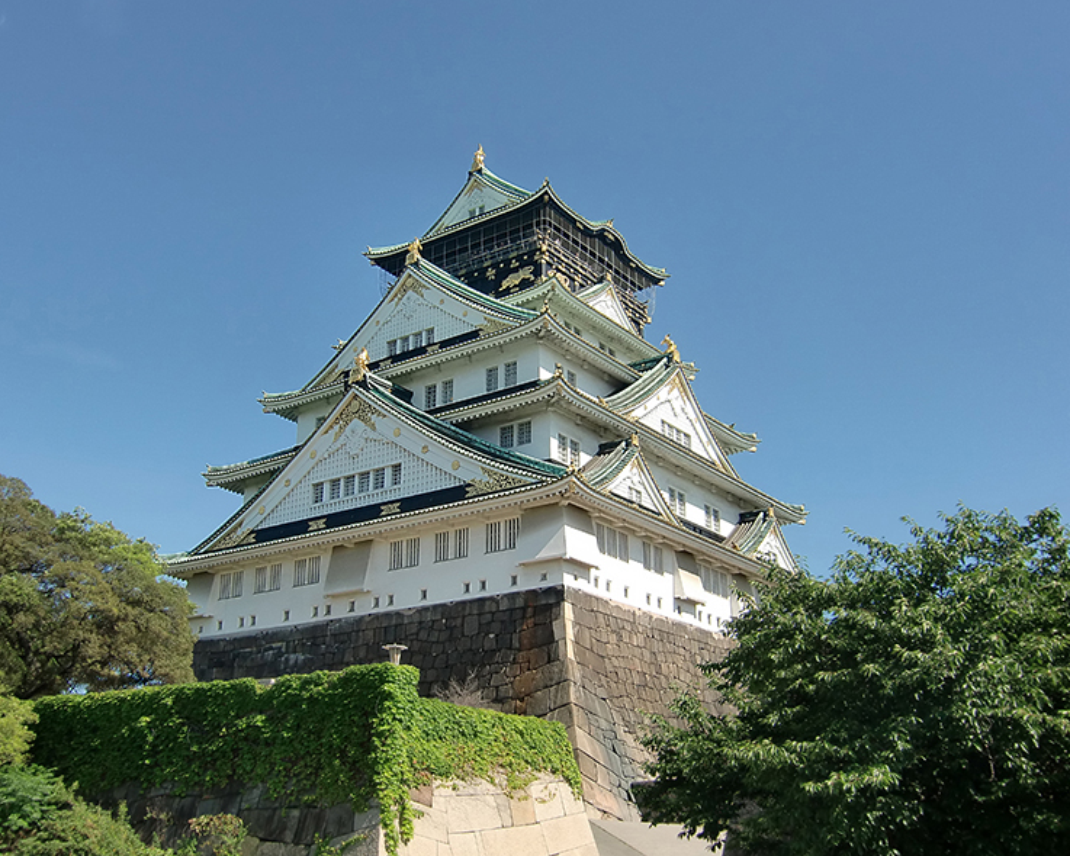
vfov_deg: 41.2
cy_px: 427
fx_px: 1140
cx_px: 502
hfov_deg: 50.2
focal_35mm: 36
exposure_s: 1/800
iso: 64
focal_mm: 6.1
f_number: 3.6
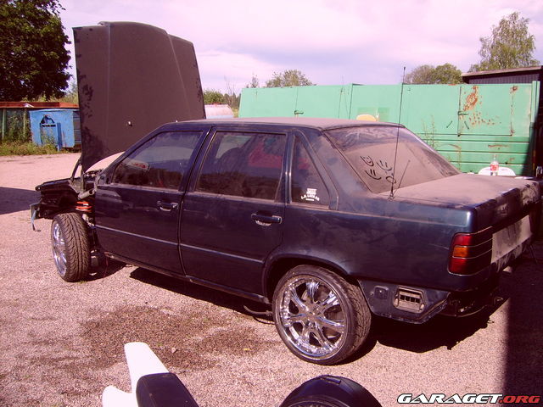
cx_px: 272
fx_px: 549
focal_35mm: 35
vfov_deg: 40.7
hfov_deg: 52.6
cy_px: 204
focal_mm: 5.95
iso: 50
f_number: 5.8
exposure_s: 1/353
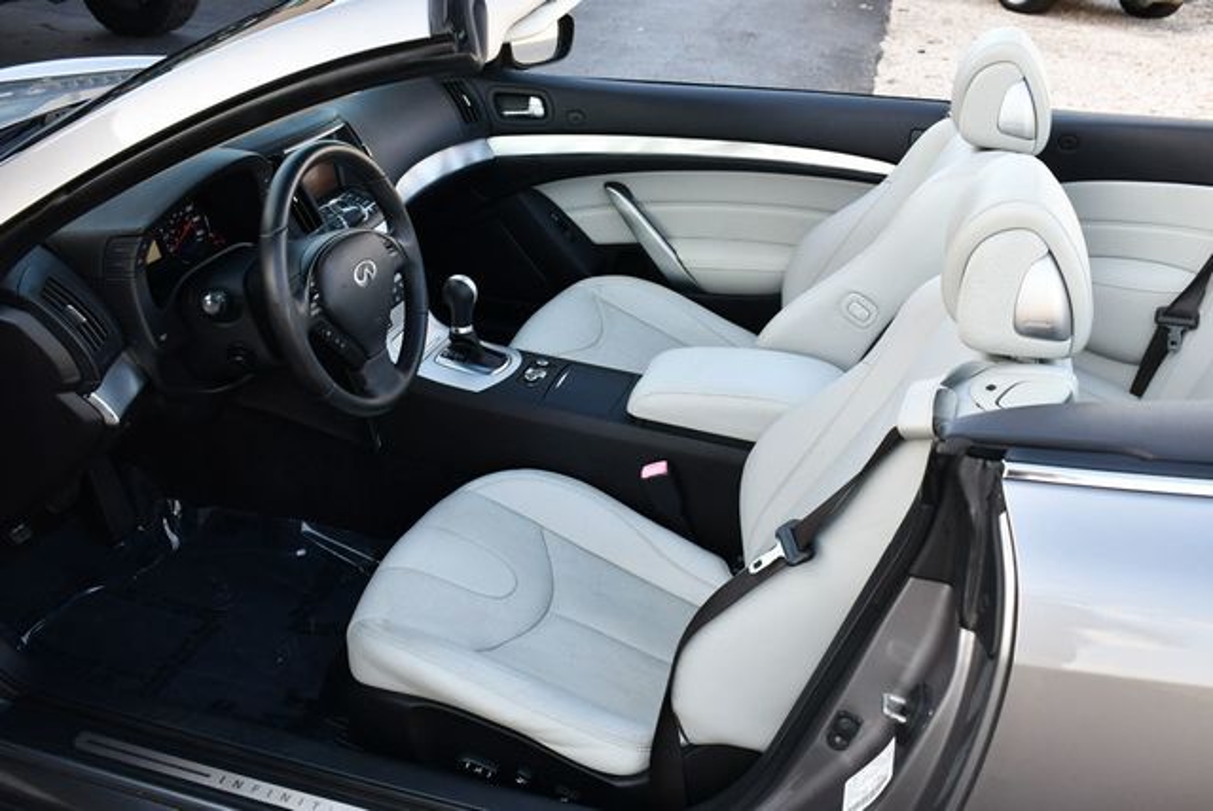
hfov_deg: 53.1
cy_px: 406
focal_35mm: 36
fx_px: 1214
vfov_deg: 36.9
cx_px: 606
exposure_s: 1/250
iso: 400
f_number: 4.5
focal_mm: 18
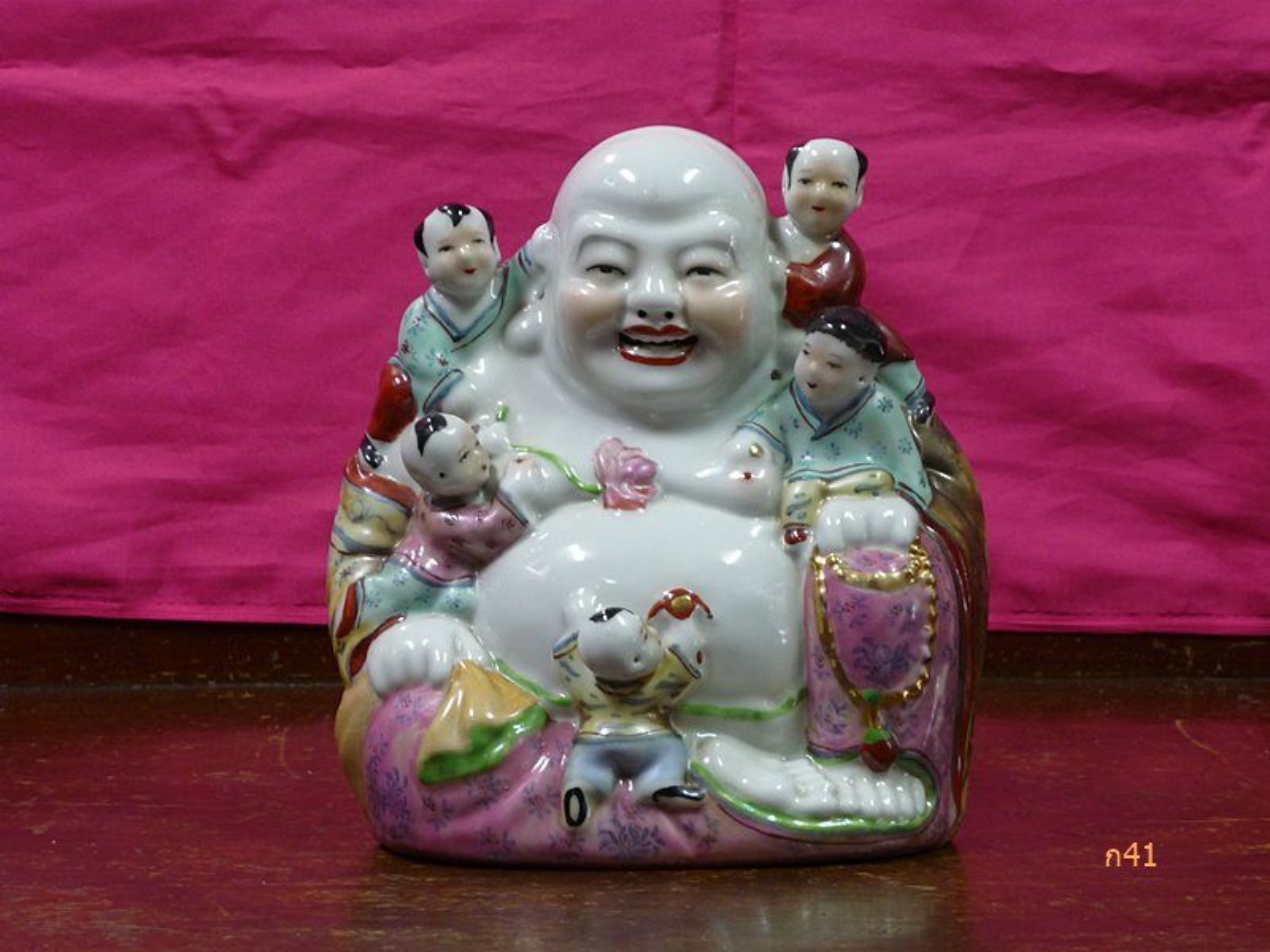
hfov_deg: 19.6
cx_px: 635
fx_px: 3669
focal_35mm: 100
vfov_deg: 14.8
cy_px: 476
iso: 200
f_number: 5.1
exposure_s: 1/1.6
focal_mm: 16.5
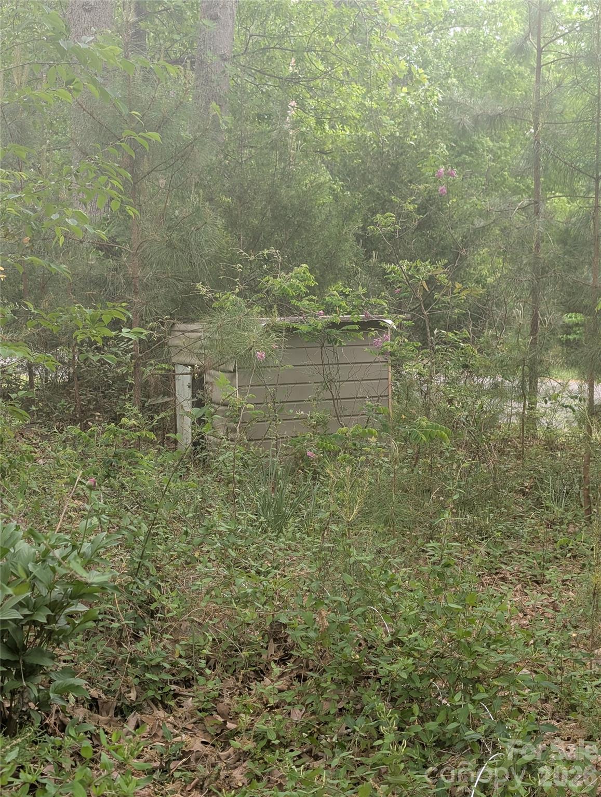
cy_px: 398
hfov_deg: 29.8
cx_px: 300
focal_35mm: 49
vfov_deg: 38.9
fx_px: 1131
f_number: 1.68
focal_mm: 6.9
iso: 81
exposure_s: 1/415
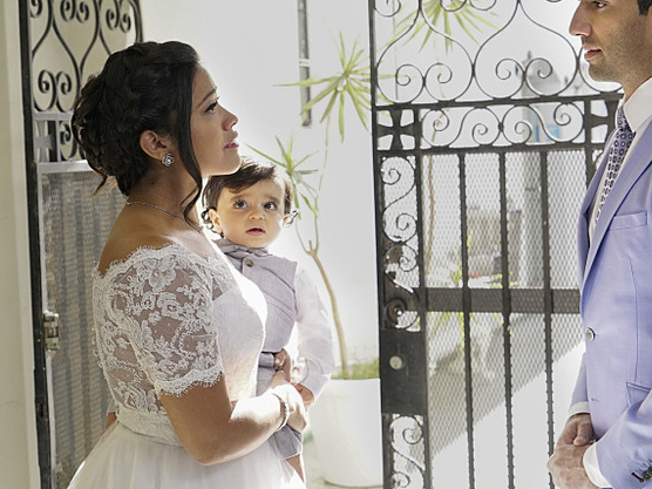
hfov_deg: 31.0
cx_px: 414
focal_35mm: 62
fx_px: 1168
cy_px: 209
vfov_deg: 23.6
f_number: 5.6
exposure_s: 1/250
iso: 800
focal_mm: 46
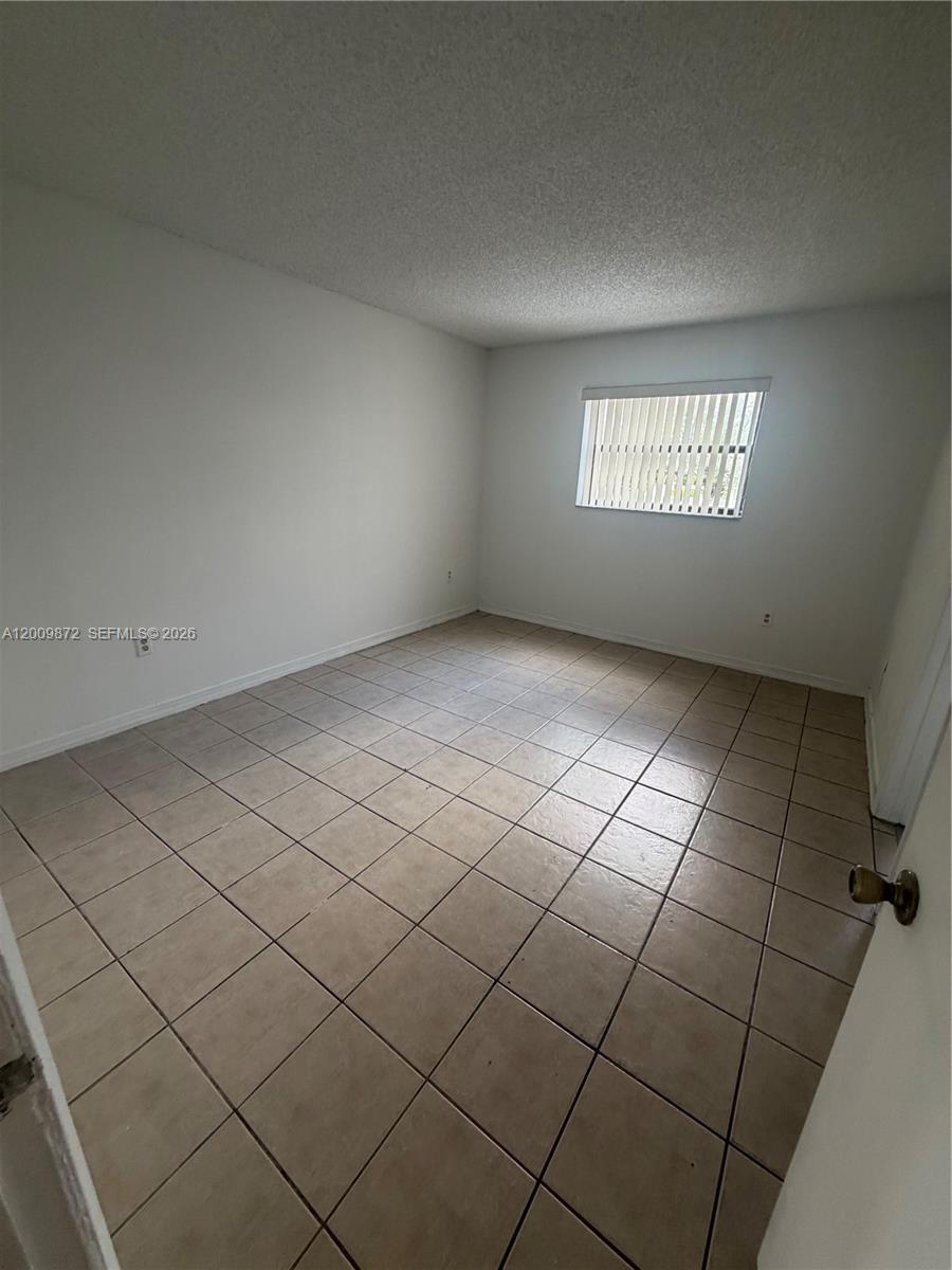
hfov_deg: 85.7
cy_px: 635
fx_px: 513
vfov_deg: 102.1
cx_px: 476
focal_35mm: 14
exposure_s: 1/60
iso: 200
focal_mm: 2.22
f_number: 2.2
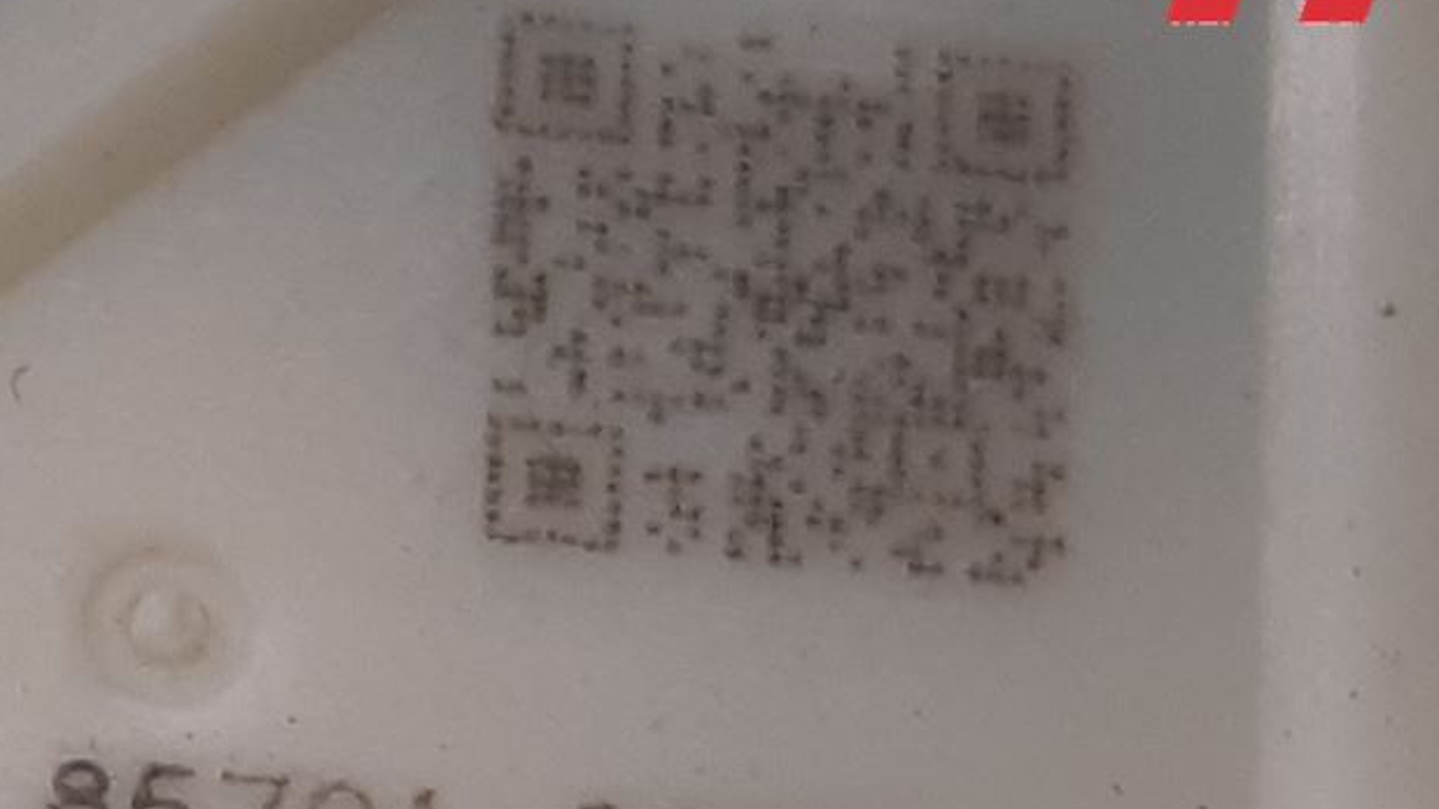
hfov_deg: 22.3
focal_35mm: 94
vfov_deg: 11.9
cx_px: 210
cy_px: 1420
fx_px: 3587
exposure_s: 1/50
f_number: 1.7
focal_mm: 3.93
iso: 80
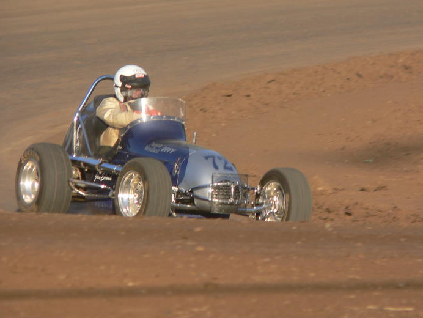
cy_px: 173
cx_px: 226
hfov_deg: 4.2
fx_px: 5833
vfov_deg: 3.1
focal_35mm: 477
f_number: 4
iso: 80
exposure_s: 1/400
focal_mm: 69.6
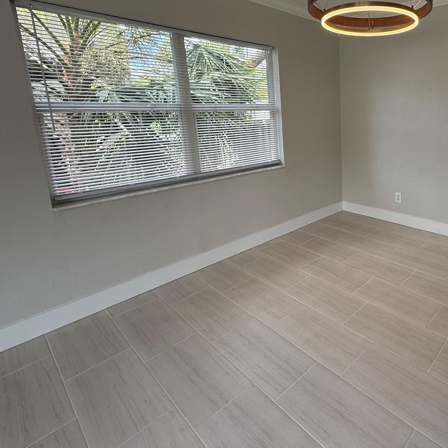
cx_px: 357
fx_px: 307
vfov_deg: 71.0
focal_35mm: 21
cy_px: 168
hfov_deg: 65.8
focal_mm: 2.22
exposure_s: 1/135
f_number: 2.2
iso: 64
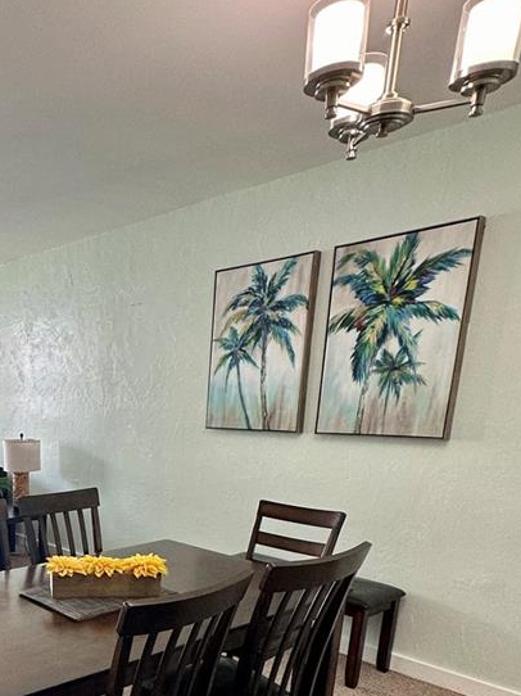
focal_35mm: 31
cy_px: 561
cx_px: 14
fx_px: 623
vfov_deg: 54.2
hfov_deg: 40.4
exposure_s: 1/120
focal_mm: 2.22
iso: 125
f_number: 2.2
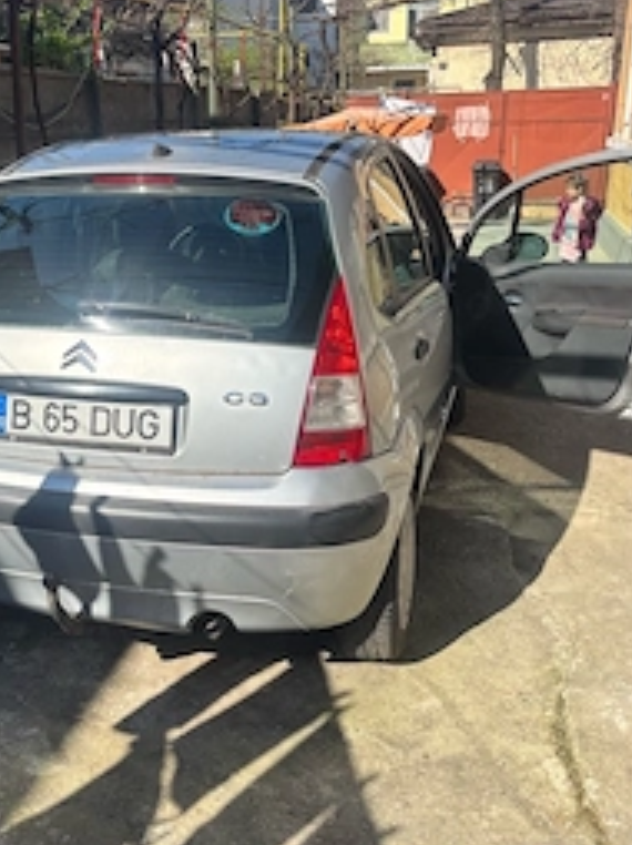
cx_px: 193
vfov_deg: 45.8
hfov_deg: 34.6
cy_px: 409
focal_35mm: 41
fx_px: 1000
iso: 50
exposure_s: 1/2398
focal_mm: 5.96
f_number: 1.6
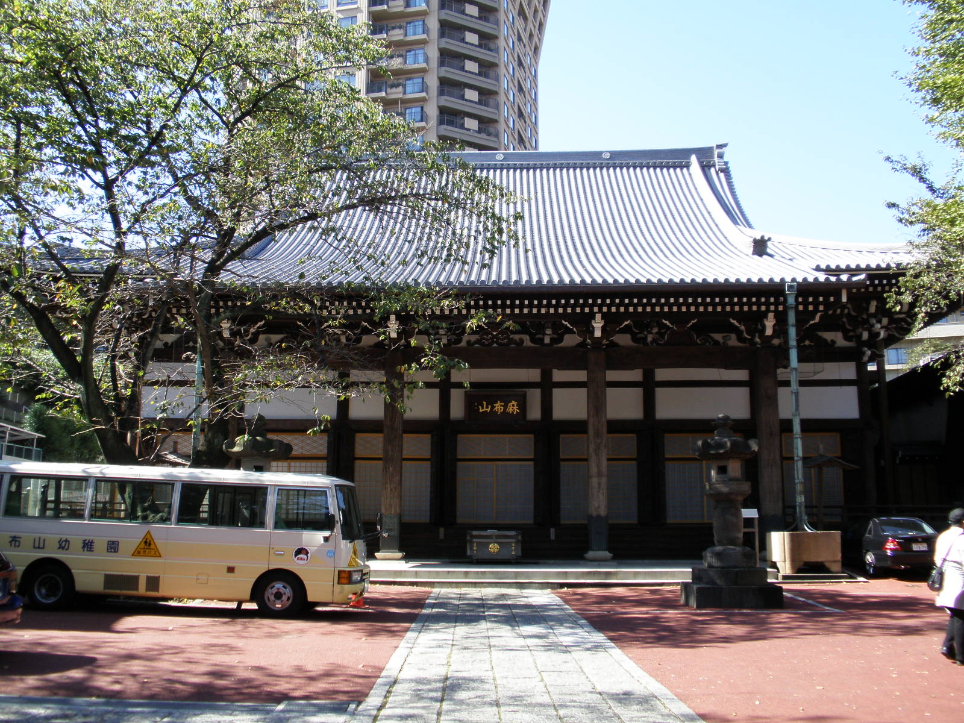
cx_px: 482
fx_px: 1030
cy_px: 362
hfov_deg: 50.1
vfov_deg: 38.7
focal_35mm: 37
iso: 64
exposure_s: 1/200
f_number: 3.5
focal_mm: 6.6
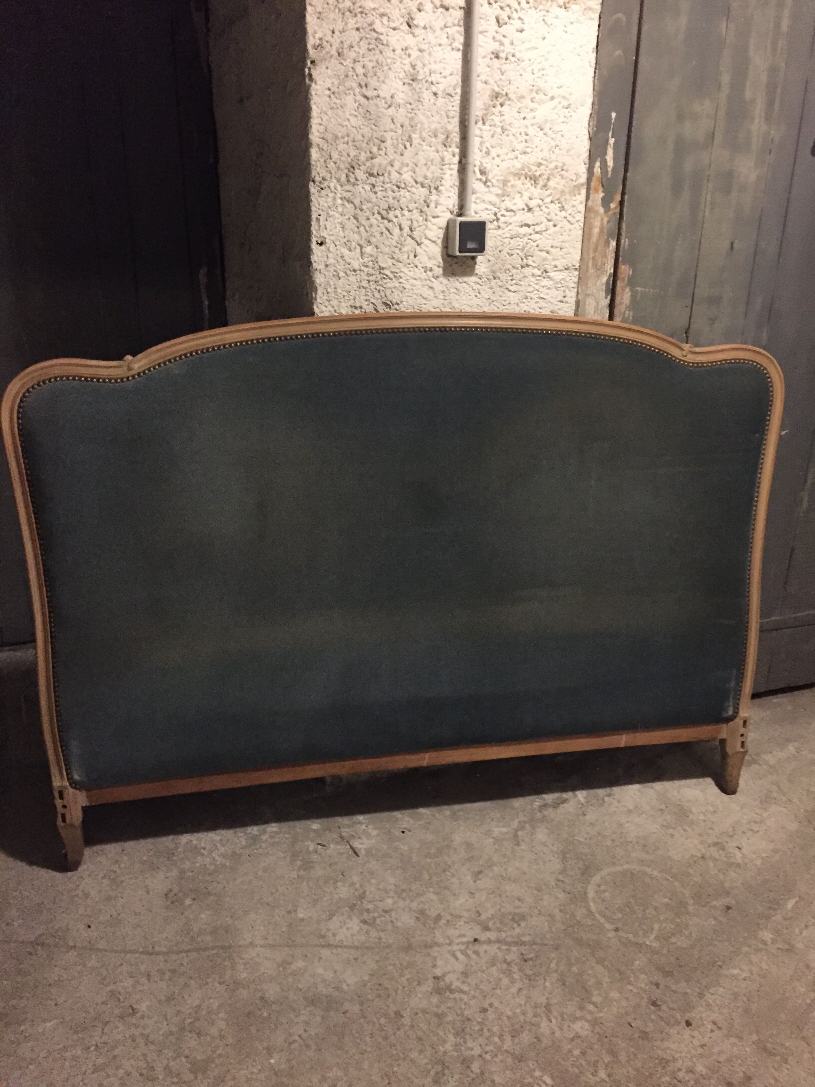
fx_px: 910
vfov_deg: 61.7
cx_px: 408
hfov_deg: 48.2
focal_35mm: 29
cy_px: 544
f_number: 2.2
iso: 400
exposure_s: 1/17
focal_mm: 4.15
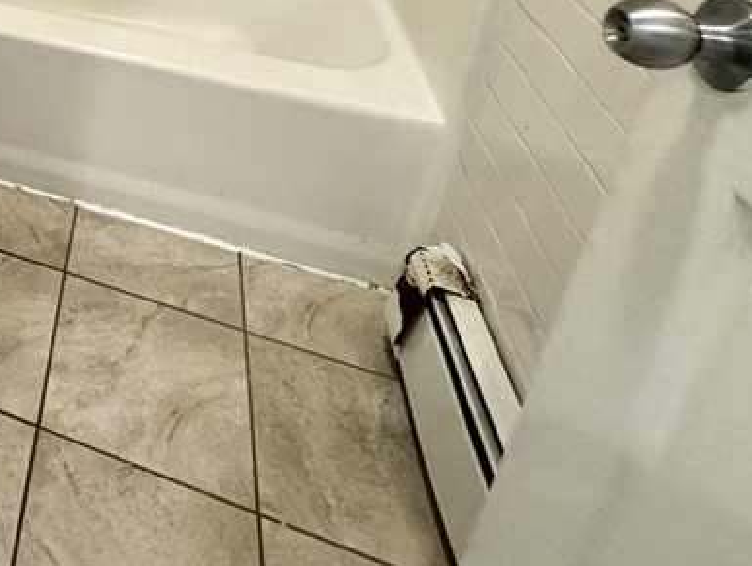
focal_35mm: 37
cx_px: -154
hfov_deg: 37.6
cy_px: -161
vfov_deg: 30.8
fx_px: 805
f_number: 2.2
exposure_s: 1/60
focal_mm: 2.22
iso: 250
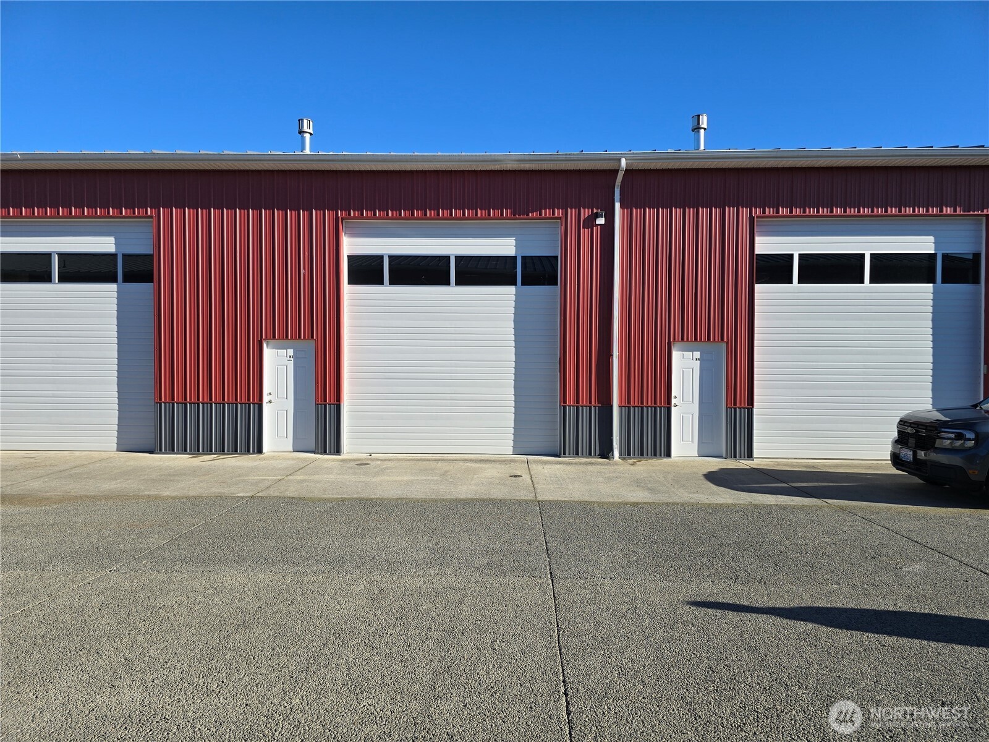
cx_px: 494
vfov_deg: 58.9
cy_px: 371
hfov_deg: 73.9
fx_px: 657
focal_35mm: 23
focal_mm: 6.3
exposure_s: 1/699
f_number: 1.7
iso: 12
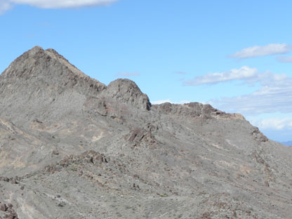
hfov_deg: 19.1
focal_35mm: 102
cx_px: 62
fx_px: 860
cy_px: 197
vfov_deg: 14.4
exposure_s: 1/320
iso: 64
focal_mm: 9.57
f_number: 5.6
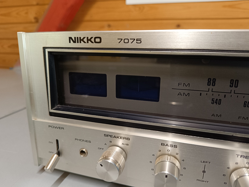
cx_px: 124
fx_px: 173
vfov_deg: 56.8
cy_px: 94
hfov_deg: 71.6
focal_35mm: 24
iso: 609
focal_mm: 5.59
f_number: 1.88
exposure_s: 1/33.3
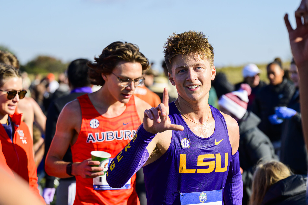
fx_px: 1155
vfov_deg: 10.2
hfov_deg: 15.2
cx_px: 189
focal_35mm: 135
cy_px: 121
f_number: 2.8
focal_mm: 70
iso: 200
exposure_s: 1/3200
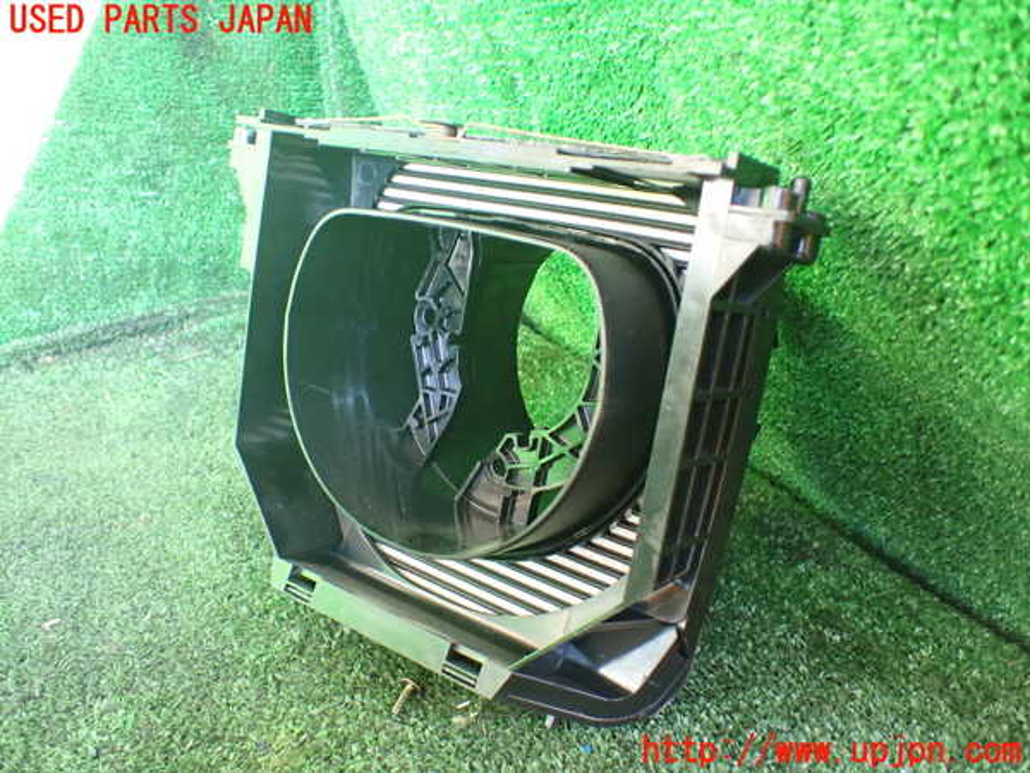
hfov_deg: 60.0
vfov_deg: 46.8
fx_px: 893
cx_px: 515
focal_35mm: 30
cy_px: 386
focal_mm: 5.4
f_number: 2.3
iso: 800
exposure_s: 1/80
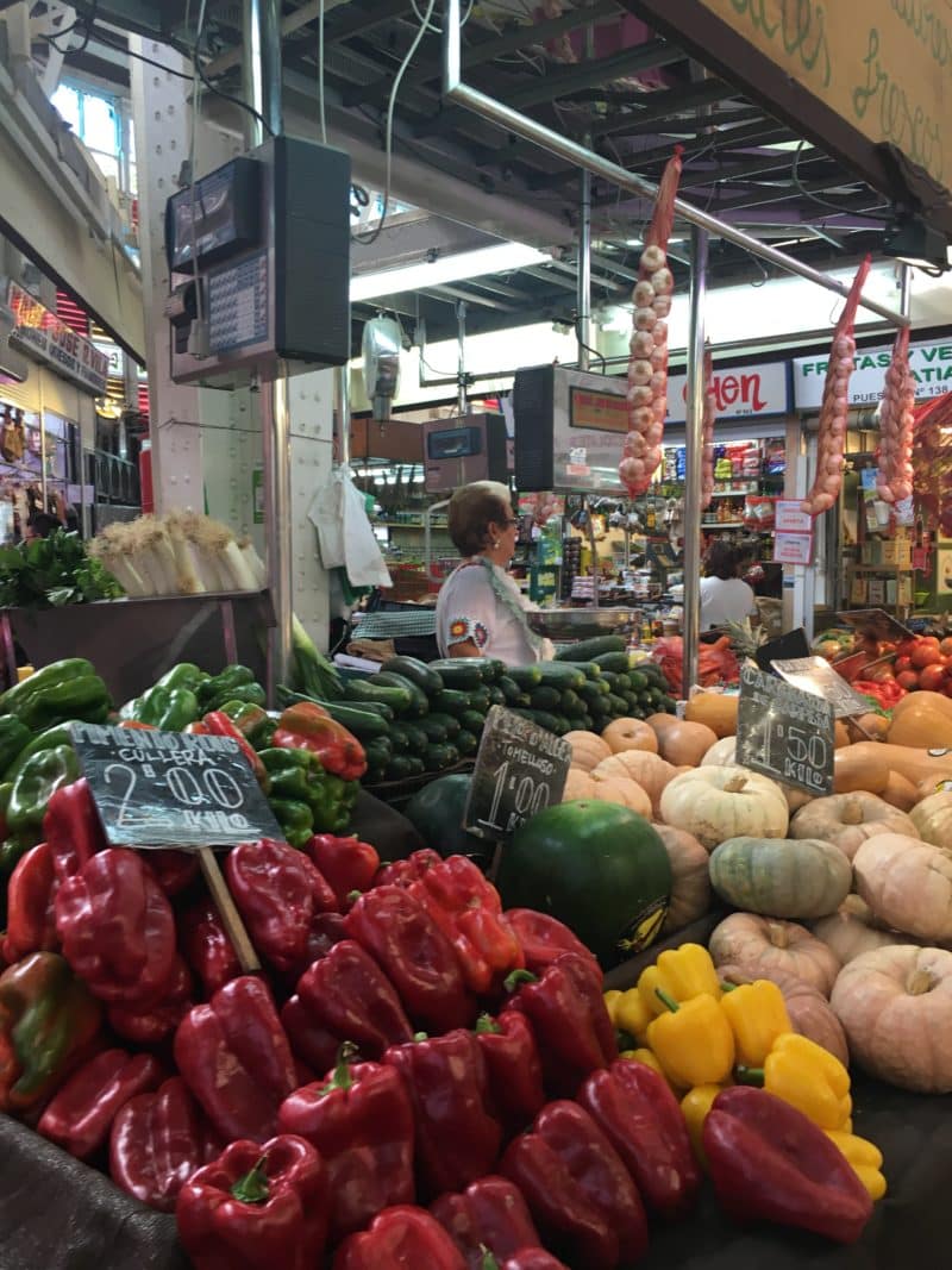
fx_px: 1064
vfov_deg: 61.7
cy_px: 635
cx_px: 476
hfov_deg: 48.2
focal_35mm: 29
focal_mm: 4.15
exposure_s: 1/33
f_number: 2.2
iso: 25
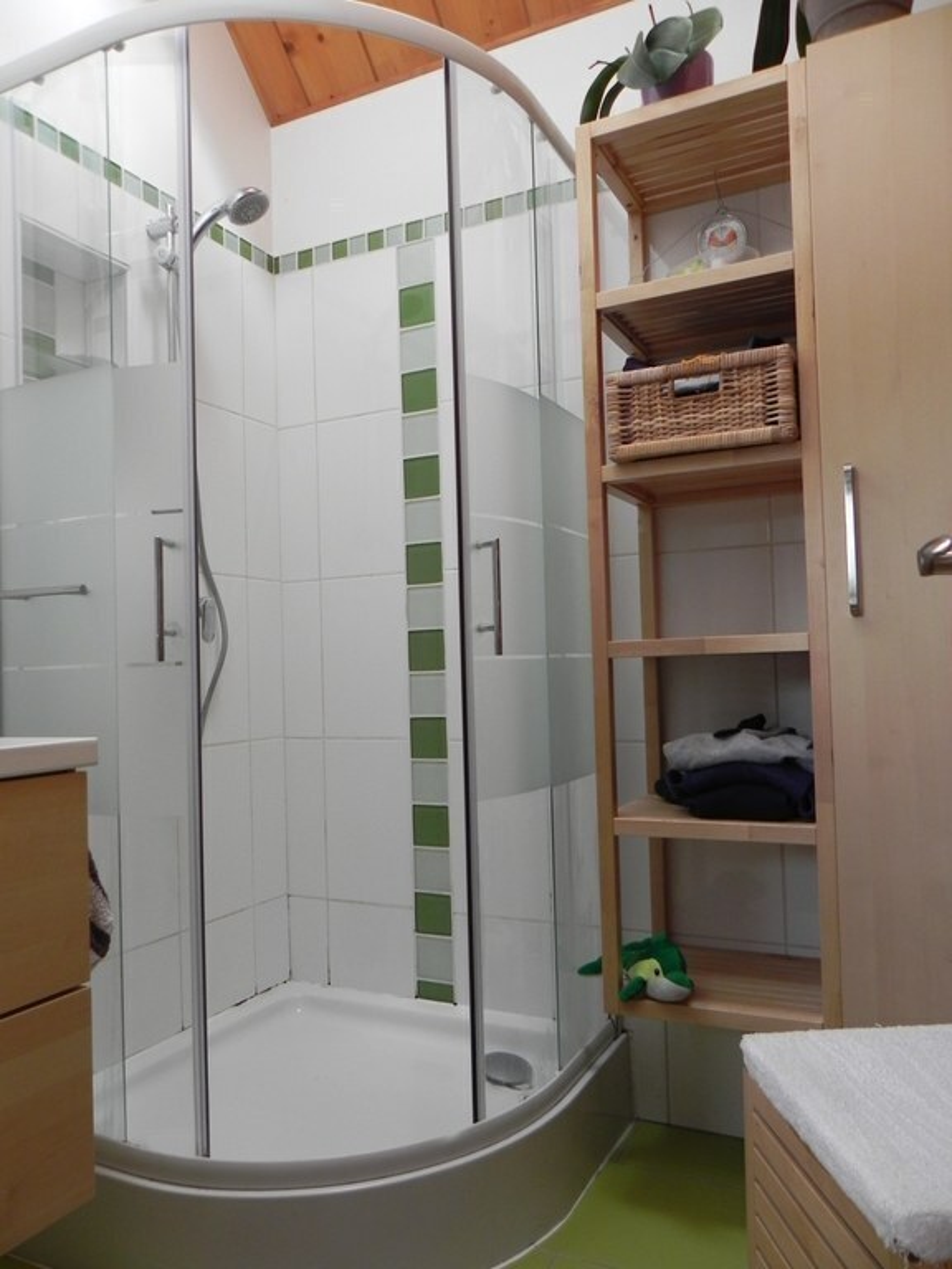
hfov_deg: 53.1
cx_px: 476
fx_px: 953
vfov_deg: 67.3
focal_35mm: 26
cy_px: 634
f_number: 2.8
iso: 160
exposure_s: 1/34.2
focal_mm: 4.6
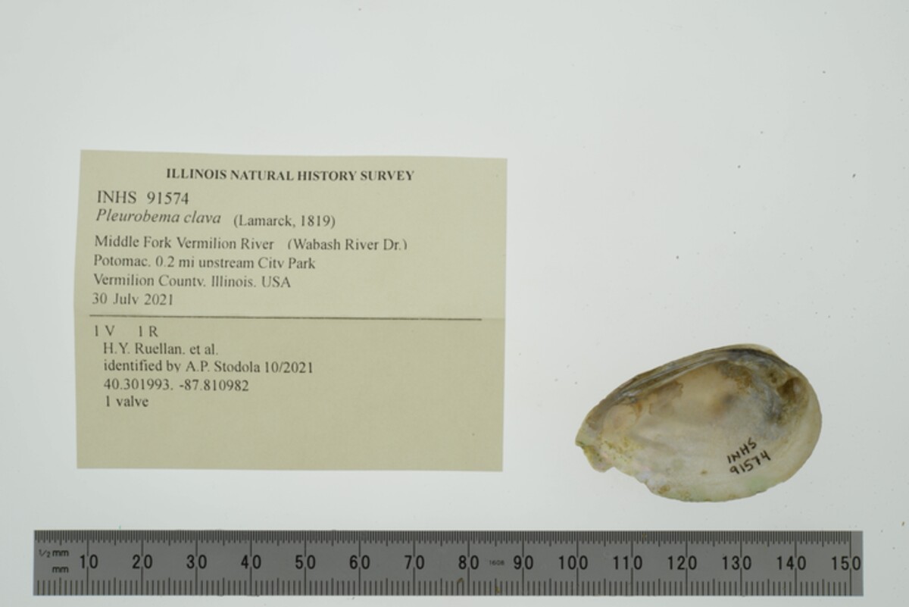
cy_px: 304
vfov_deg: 22.6
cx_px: 454
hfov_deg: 33.4
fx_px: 1515
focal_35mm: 60
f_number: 32
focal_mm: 60
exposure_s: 1/10
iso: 100
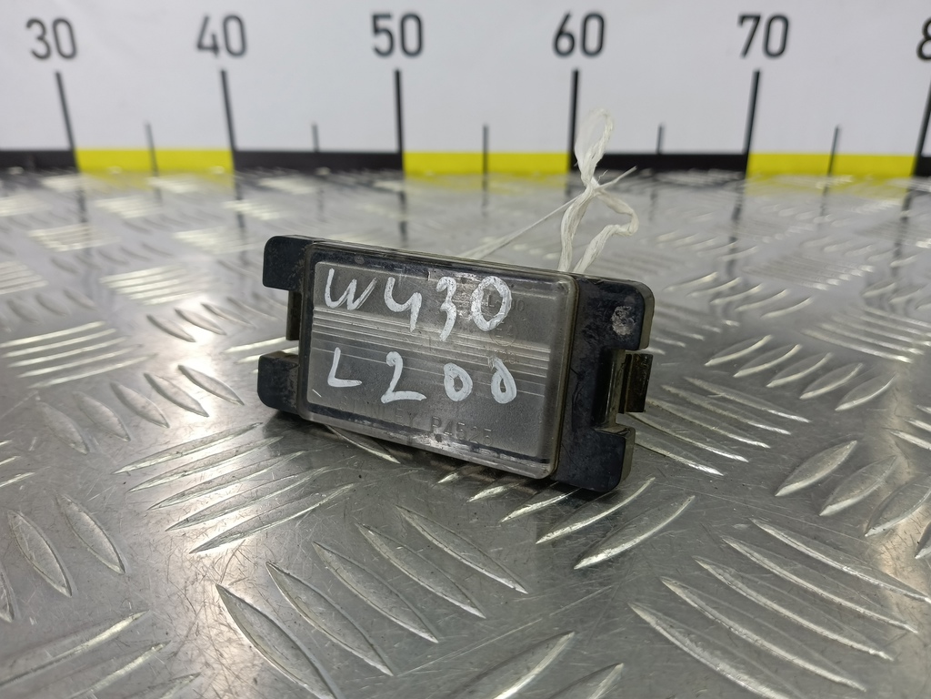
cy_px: 350
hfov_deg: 73.9
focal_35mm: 23
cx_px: 466
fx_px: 619
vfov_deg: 58.9
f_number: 1.6
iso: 104
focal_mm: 4.11
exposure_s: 1/50
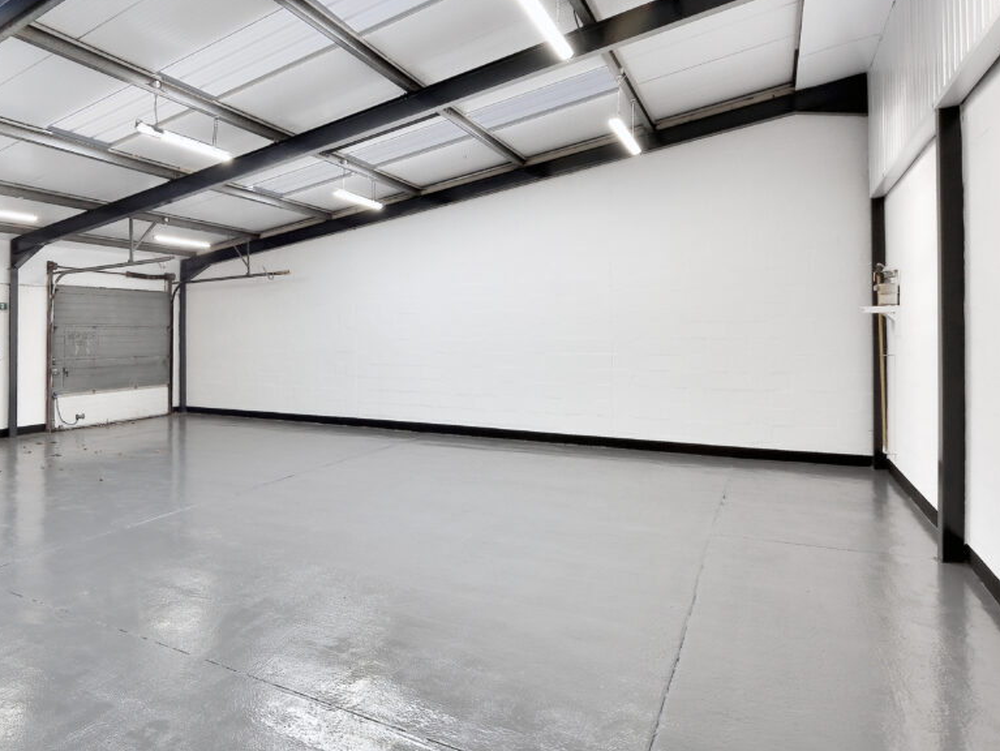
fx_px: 578
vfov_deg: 65.0
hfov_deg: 73.9
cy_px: 277
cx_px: 213
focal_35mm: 20
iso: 100
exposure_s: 1/160
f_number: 10
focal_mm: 8
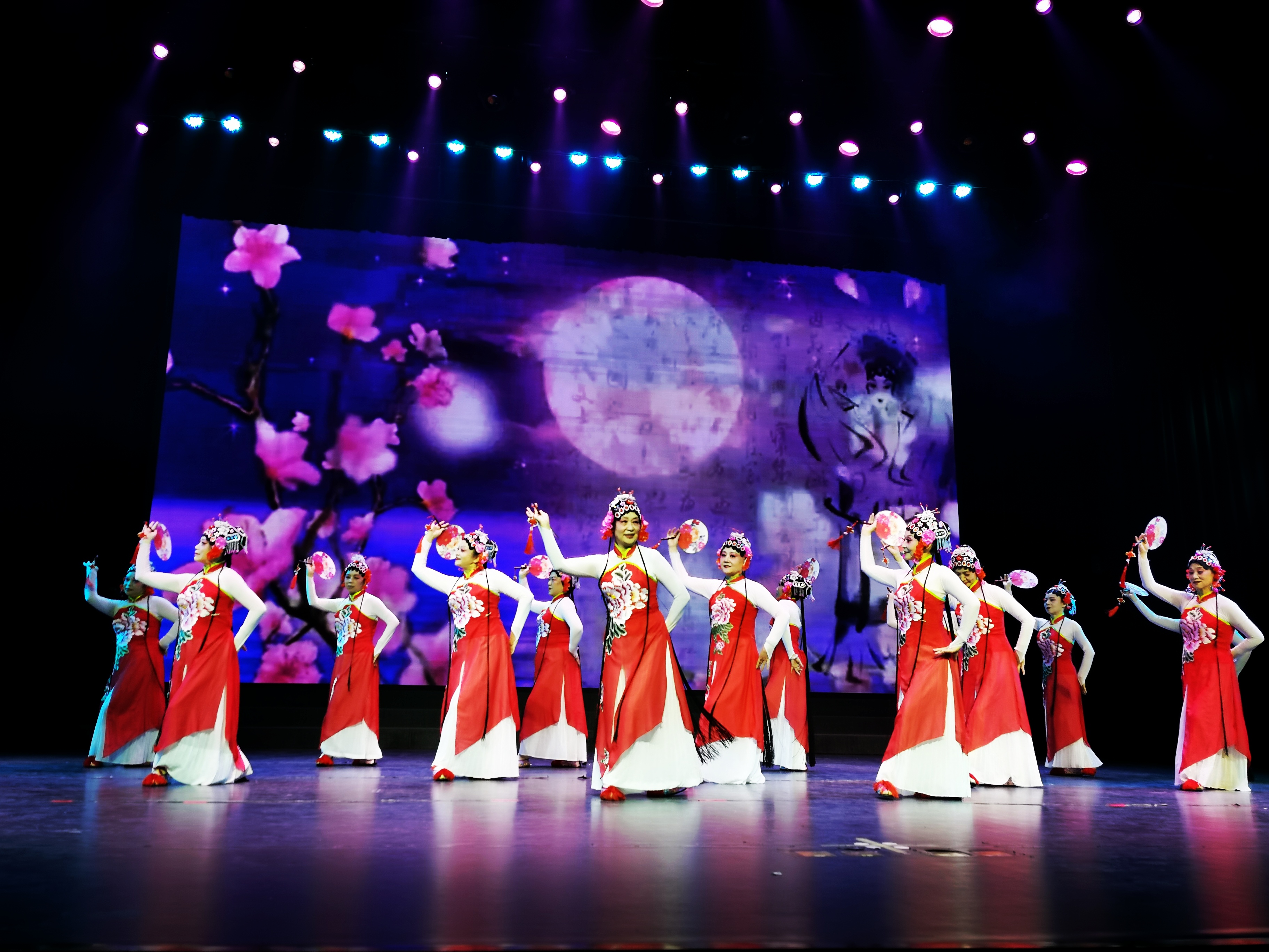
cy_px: 476
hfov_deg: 60.0
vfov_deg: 46.8
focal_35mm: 30
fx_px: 1100
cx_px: 634
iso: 64
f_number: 1.6
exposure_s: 1/100
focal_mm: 5.56
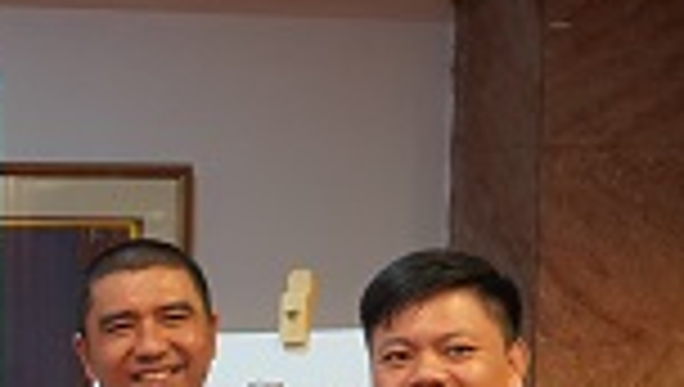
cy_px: 736
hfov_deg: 11.0
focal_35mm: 170
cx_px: -860
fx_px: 3087
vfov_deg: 7.0
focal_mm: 30.9
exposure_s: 1/160
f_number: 4
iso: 2000
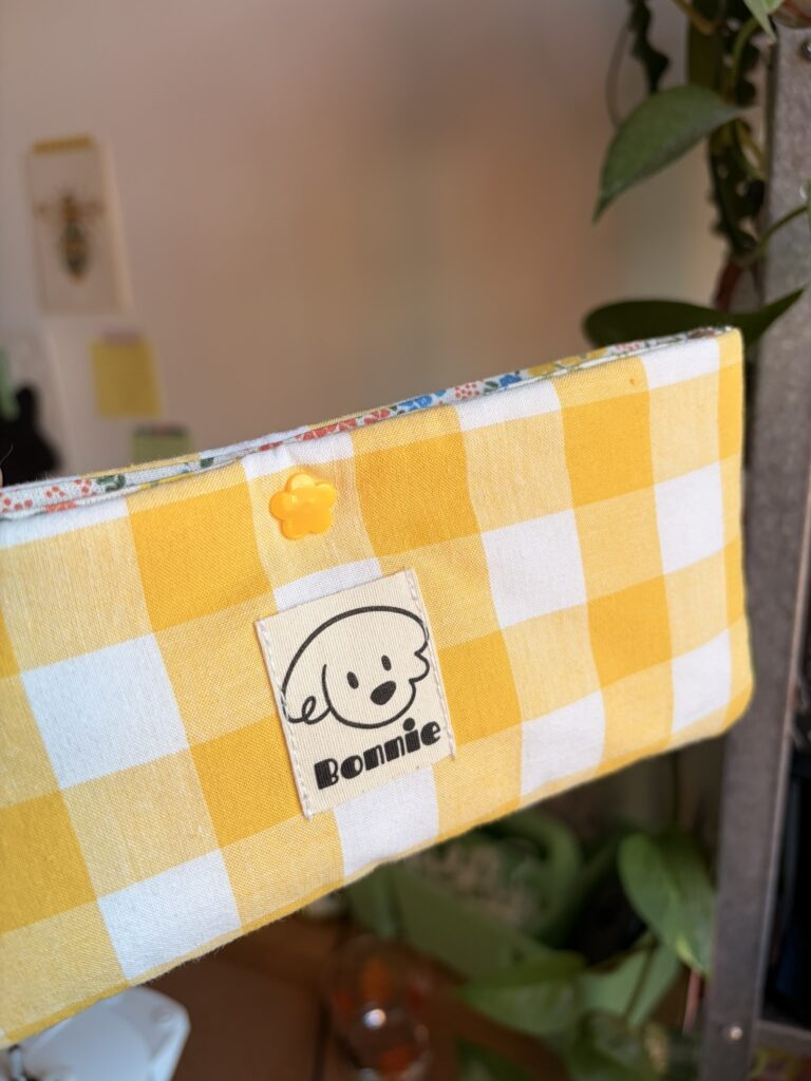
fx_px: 812
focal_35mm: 26
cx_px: 406
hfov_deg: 53.1
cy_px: 540
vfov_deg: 67.3
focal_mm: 5.96
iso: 32
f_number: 1.6
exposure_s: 1/121
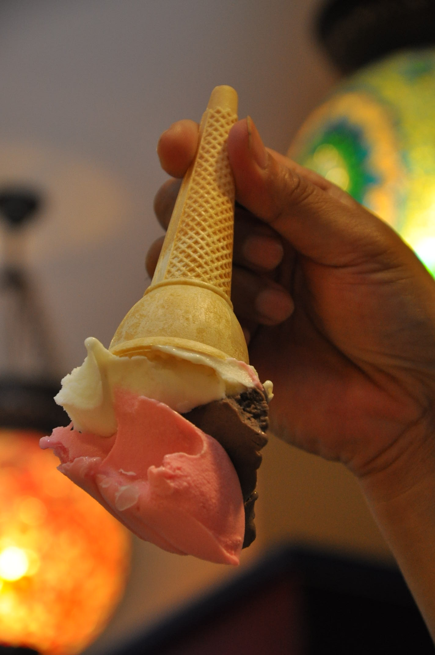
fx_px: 2862
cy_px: 328
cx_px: 218
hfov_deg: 8.7
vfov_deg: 13.1
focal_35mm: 158
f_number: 5.6
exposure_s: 1/60
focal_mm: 105
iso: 800
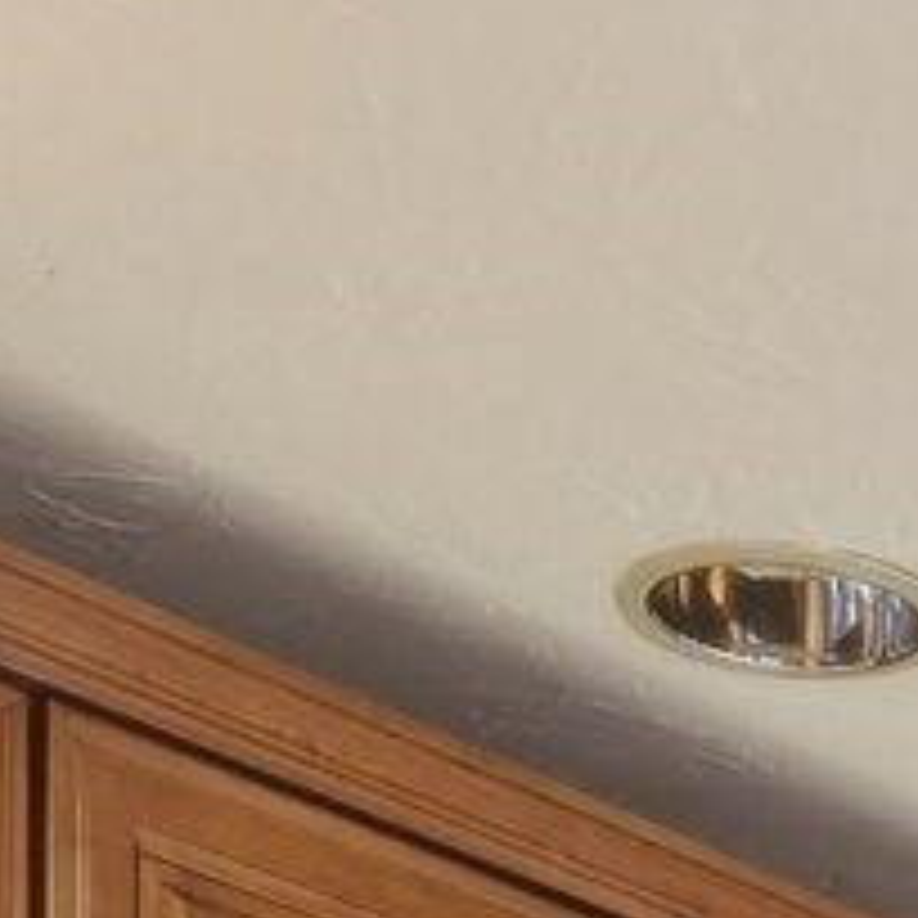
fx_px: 3840
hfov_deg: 12.5
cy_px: 2302
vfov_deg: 11.1
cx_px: 1638
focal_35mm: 128
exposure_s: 1/4
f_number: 5.6
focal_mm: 10
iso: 400
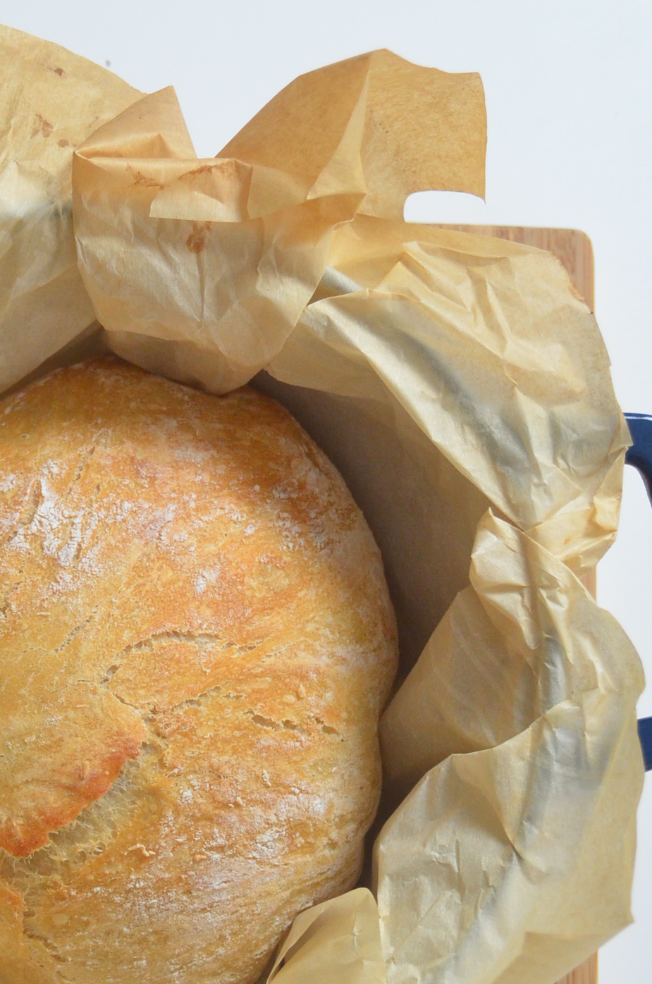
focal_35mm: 90
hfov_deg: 15.0
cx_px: 92
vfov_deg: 22.6
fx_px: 2455
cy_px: 590
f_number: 5
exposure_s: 1/45
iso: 1600
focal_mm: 34
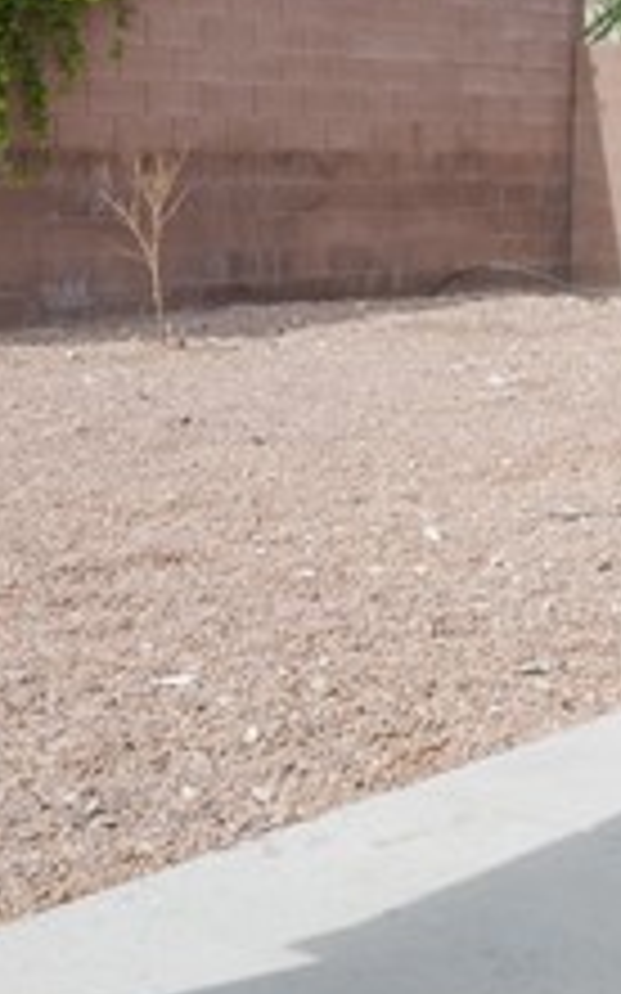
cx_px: 702
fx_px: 1897
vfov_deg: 28.7
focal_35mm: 70
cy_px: 198
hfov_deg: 17.9
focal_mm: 14
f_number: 9
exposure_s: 1/160
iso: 100
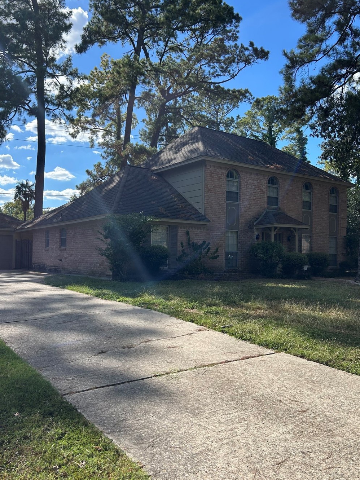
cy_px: 250
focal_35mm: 30
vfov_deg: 59.9
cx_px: 197
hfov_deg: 46.7
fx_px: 416
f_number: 1.5
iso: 50
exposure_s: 1/2571
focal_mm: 5.7
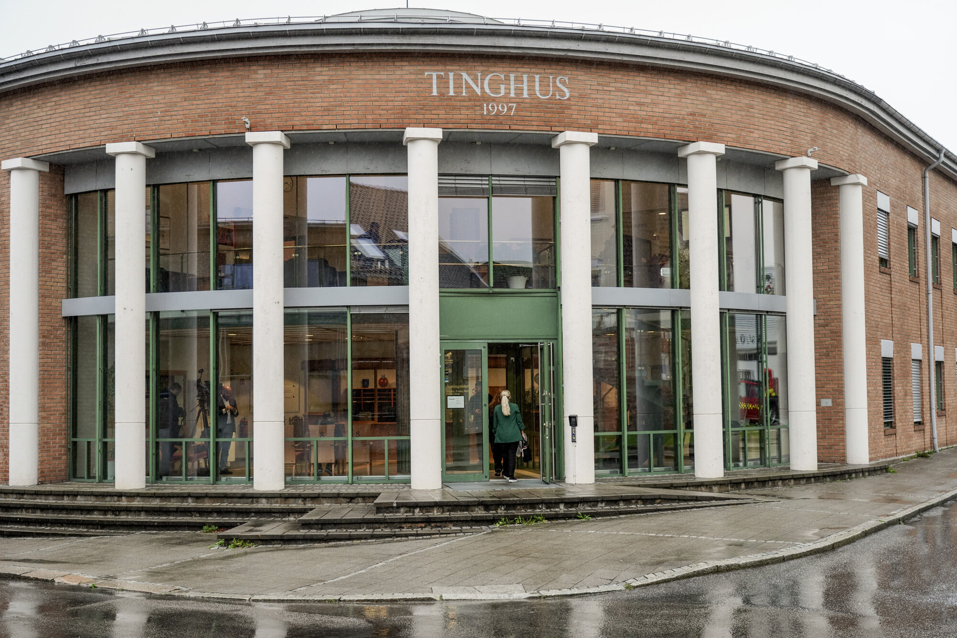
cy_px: 319
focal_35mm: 43
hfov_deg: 45.4
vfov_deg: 31.2
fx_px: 1143
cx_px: 478
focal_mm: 43
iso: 800
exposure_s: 1/250
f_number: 4
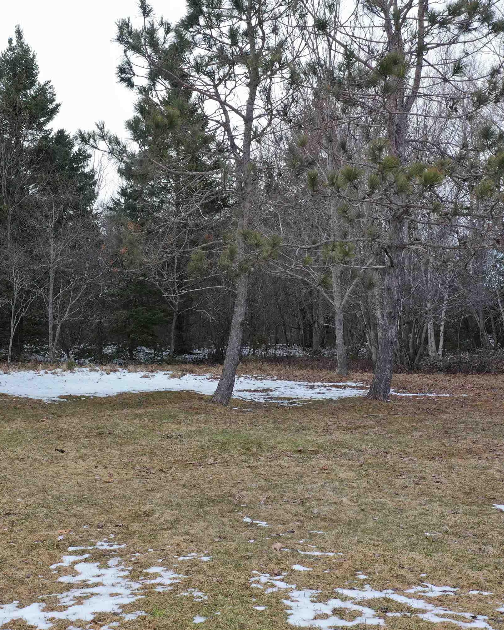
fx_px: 746
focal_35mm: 40
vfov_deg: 45.8
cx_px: 138
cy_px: 314
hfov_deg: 36.6
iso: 100
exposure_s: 1/200
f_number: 5
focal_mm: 10.26
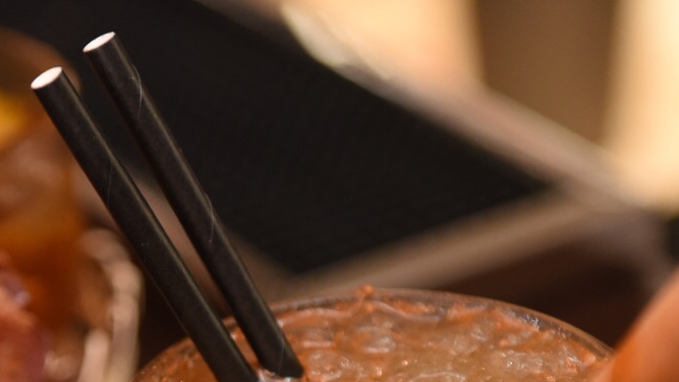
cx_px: 161
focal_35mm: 178
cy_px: 436
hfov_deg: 12.1
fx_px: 3204
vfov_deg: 6.8
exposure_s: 1/200
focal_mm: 70
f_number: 2.8
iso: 2000
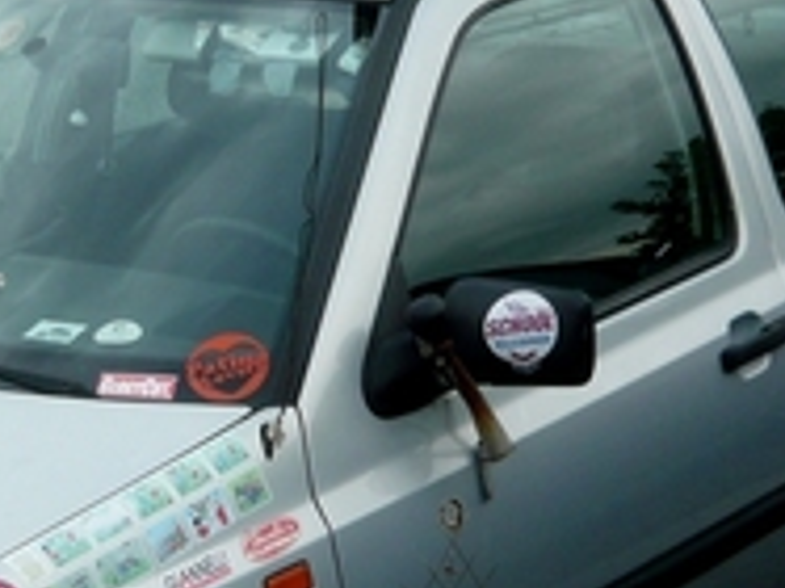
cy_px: 344
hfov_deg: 18.4
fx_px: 2402
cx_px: 134
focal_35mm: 106
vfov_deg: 13.9
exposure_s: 1/250
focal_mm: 5.5
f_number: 2.8
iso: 100
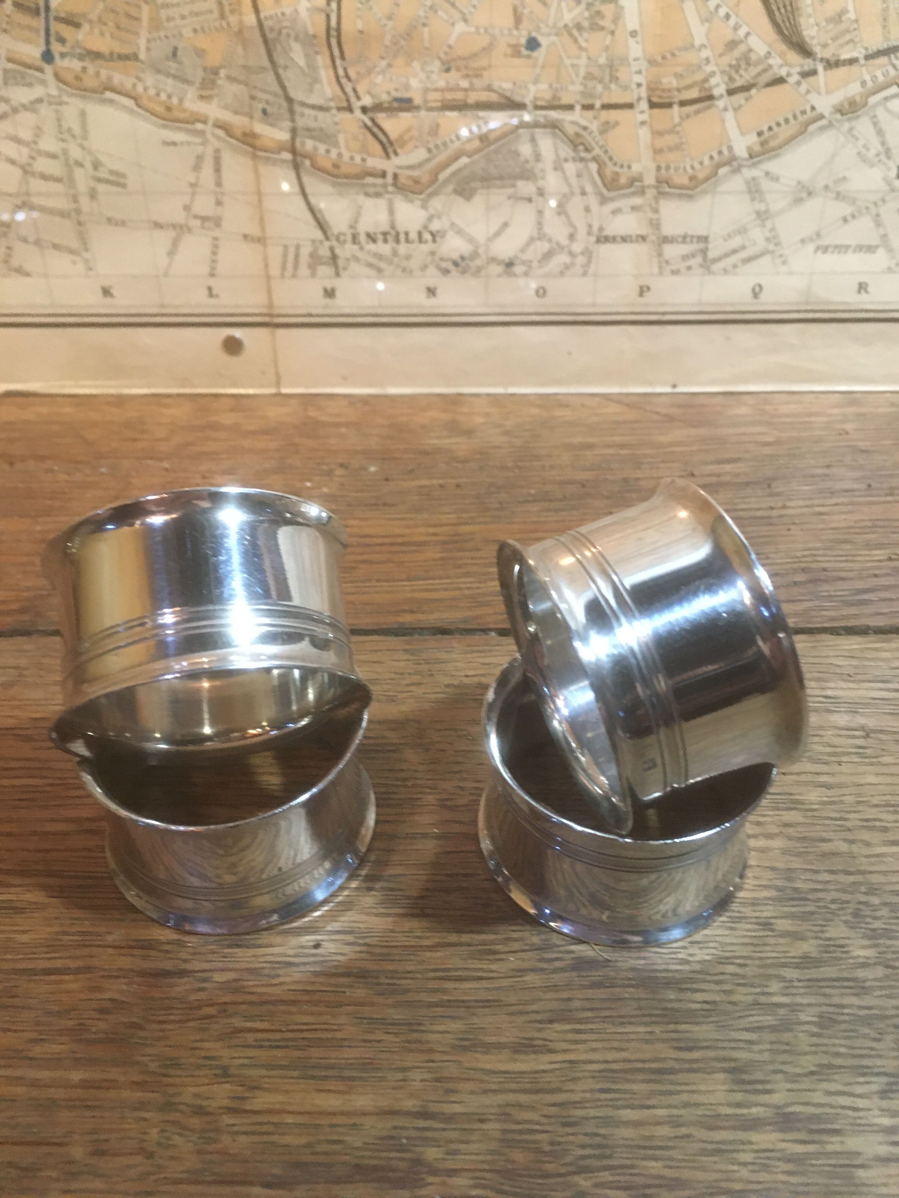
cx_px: 450
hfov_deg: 48.2
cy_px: 599
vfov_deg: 61.7
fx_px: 1004
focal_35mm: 29
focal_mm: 4.15
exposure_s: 1/15
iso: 200
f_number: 2.2
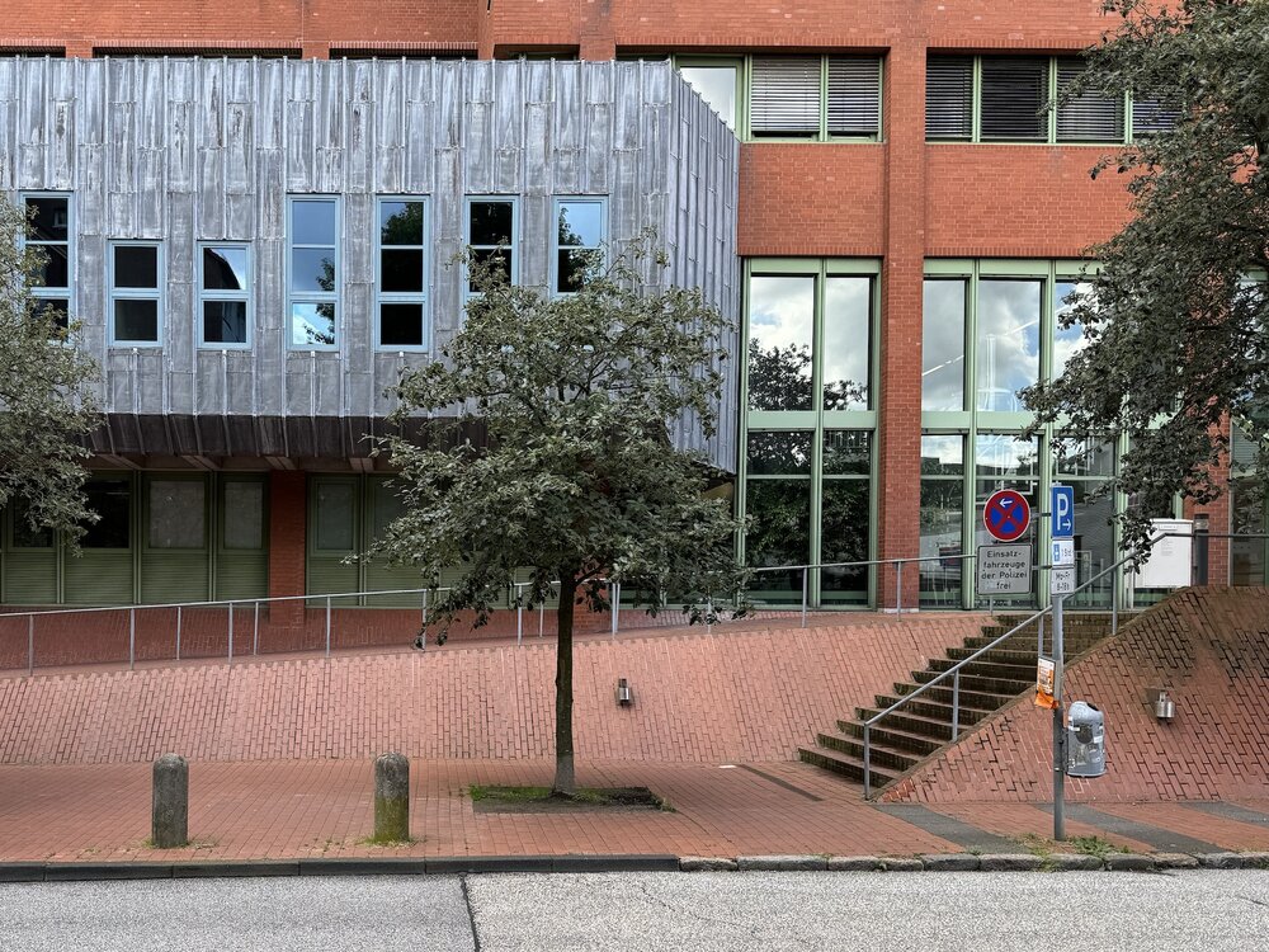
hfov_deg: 71.6
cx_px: 634
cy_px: 476
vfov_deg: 56.8
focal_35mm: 24
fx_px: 880
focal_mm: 6.76
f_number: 1.78
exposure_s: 1/853
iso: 80
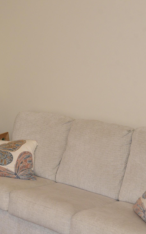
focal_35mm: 65
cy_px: 93
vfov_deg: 31.4
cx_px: -64
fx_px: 414
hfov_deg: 18.1
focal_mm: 31
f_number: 5.6
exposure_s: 1/60
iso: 1000
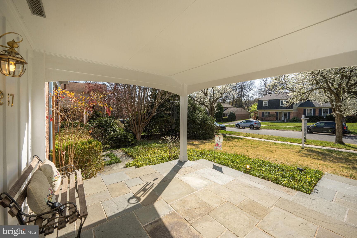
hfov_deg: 104.3
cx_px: 178
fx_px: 139
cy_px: 119
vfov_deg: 81.2
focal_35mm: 14
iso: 200
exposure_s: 1/400
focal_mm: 14
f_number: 9
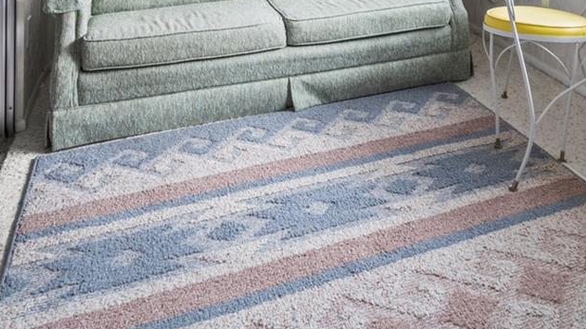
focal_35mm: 38
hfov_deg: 51.1
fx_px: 590
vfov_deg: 24.2
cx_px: 420
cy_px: -169
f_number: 11
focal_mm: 14
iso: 200
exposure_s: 1/8
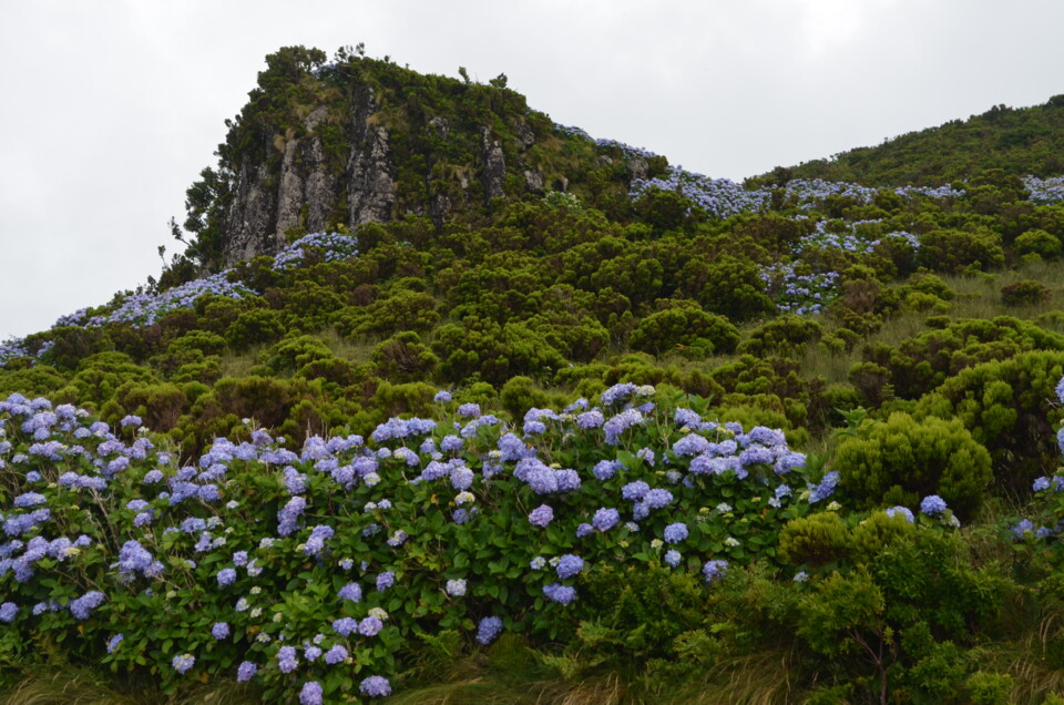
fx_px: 2124
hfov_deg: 28.1
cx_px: 532
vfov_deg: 18.8
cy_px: 352
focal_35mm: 72
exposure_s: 1/250
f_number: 8
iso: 180
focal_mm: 48
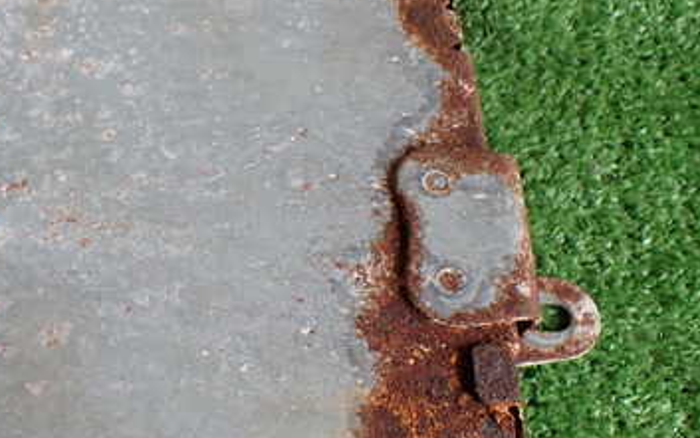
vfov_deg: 24.0
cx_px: 157
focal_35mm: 54
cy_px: 240
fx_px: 1031
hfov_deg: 36.4
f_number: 2.3
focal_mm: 5.4
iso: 160
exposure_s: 1/125
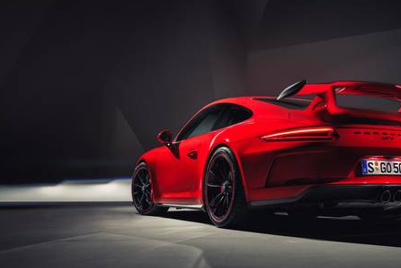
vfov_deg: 29.7
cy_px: 175
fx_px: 501
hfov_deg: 43.5
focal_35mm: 45
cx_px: 223
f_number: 9
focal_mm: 31
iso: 100
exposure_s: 13
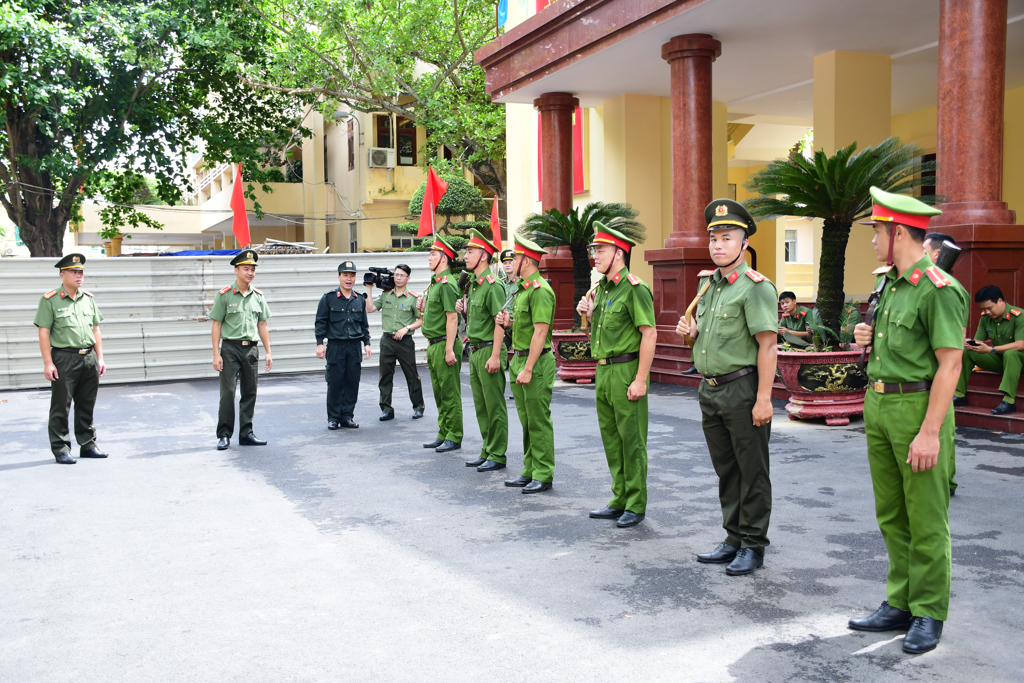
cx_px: 512
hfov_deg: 55.1
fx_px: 981
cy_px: 342
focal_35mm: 34
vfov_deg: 38.4
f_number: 4.5
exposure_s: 1/200
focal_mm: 23
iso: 320
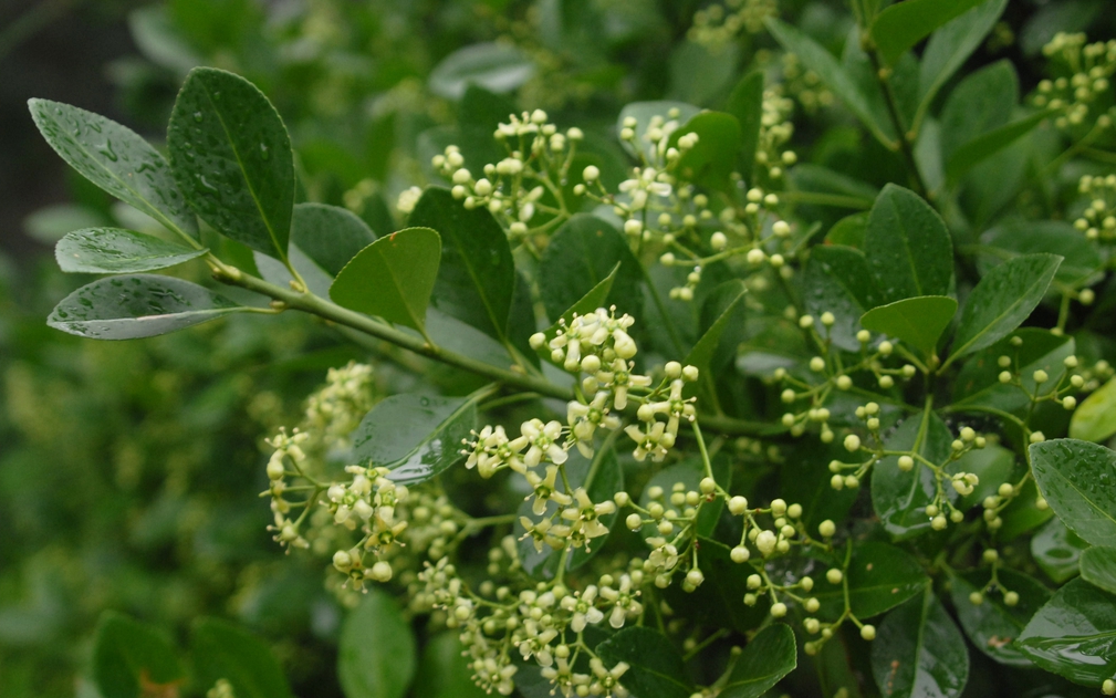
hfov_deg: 34.5
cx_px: 559
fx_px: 1795
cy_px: 343
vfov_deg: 22.0
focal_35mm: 59
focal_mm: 38
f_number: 4.5
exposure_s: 1/80
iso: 400
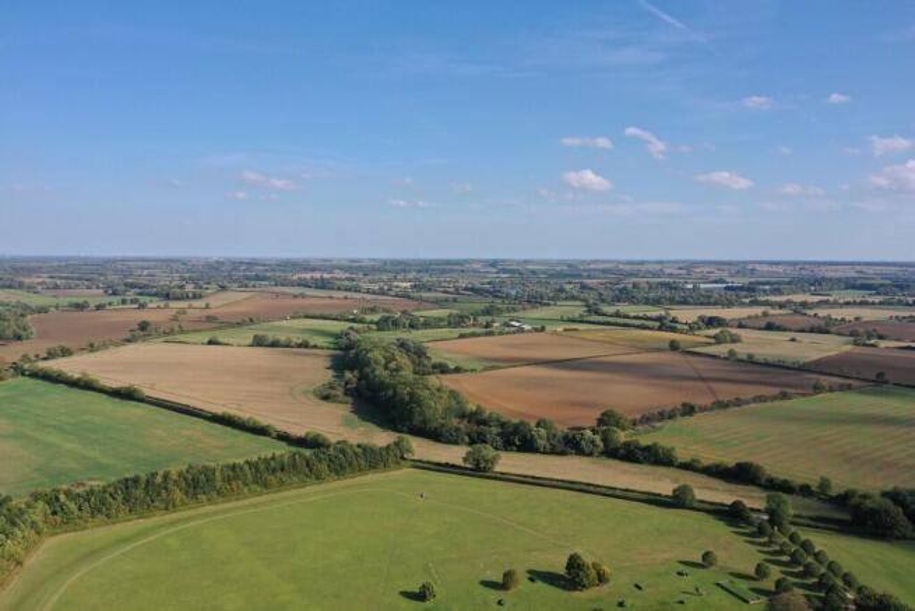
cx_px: 458
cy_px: 306
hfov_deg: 65.5
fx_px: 712
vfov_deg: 46.4
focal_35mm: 28
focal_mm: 10.26
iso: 100
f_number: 5.6
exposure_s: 1/500
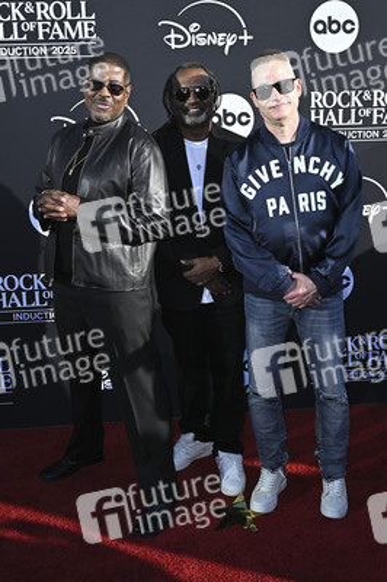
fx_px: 598
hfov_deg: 35.9
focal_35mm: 37
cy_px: 291
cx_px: 194
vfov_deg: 51.9
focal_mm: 37
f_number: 9
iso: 250
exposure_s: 1/320
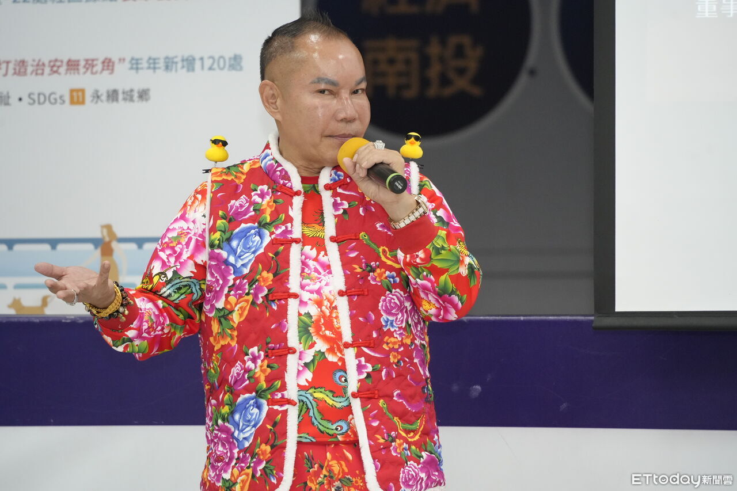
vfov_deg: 6.9
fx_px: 4094
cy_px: 246
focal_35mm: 200
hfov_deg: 10.3
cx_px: 368
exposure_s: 1/200
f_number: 5.6
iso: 5000
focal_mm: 200
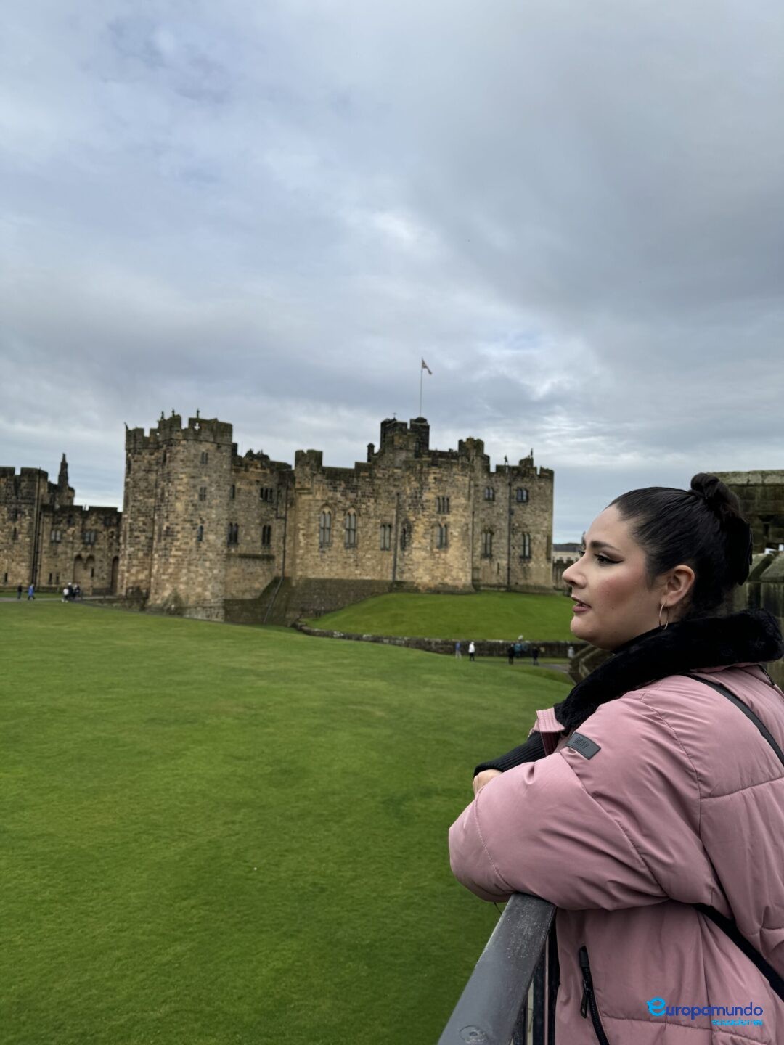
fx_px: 725
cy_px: 522
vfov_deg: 71.6
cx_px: 392
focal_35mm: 24
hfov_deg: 56.8
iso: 80
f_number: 1.78
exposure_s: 1/2959
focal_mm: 6.76
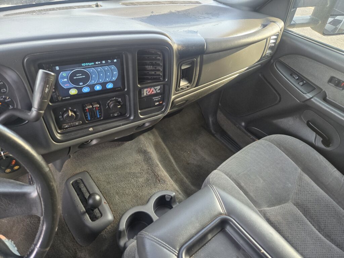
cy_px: 129
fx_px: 229
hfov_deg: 73.9
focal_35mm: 23
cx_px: 172
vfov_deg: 58.9
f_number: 1.8
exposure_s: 1/180
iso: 160
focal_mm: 5.4
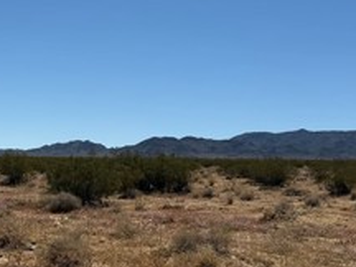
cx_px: 82
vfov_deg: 20.4
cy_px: 222
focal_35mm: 71
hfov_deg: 27.0
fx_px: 730
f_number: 1.78
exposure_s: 1/9091
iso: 80
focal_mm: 6.76
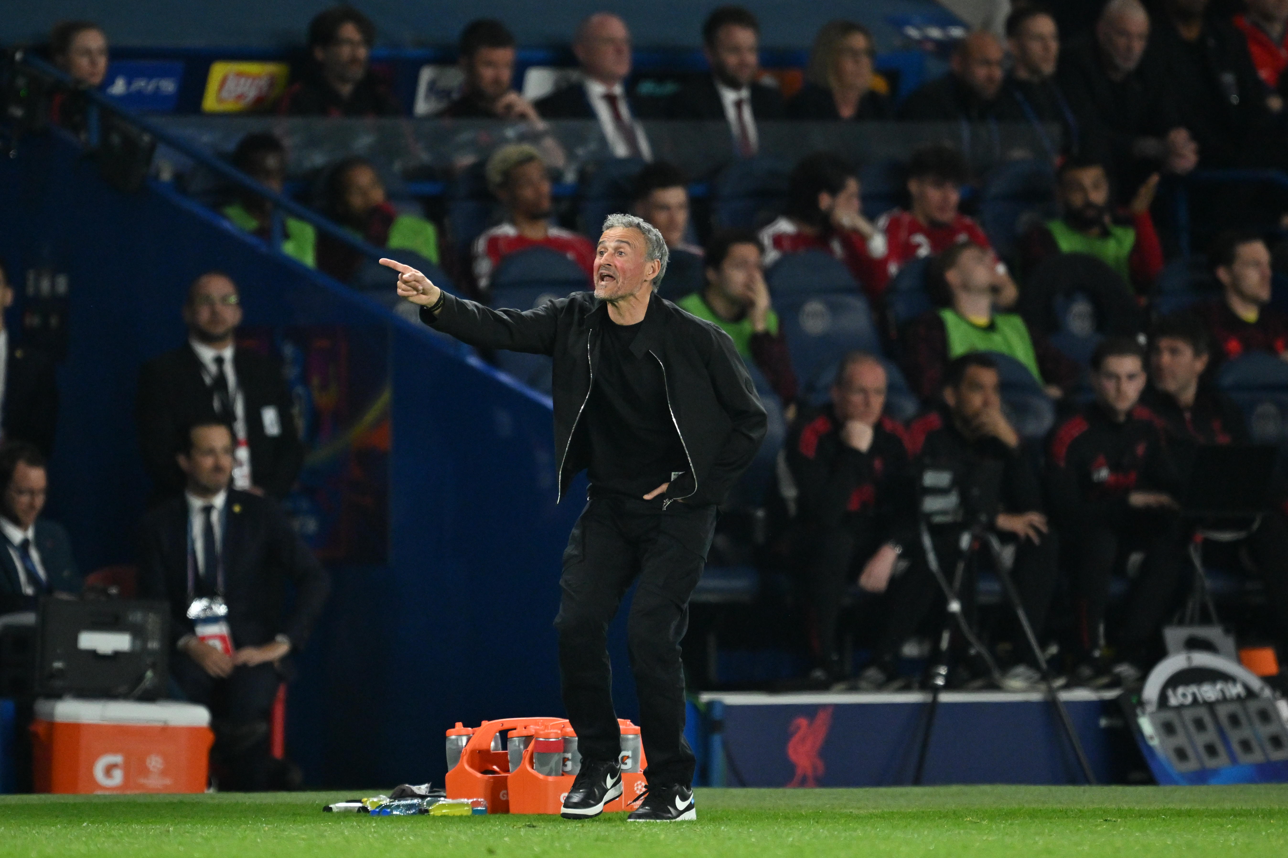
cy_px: 429
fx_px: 30044
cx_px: 644
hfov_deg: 2.5
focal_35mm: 840
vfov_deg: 1.6
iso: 3200
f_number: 4
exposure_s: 1/1600
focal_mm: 560
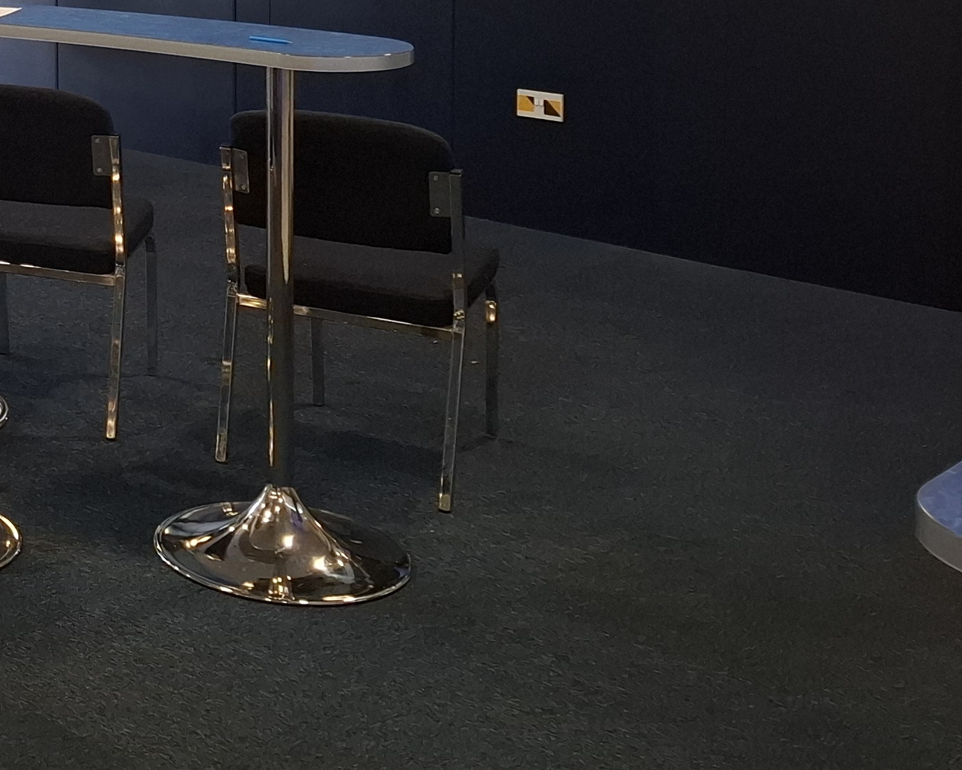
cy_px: -68
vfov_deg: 22.2
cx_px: -320
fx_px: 1851
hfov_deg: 24.9
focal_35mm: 65
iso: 250
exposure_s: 1/100
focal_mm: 5.54
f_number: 1.8
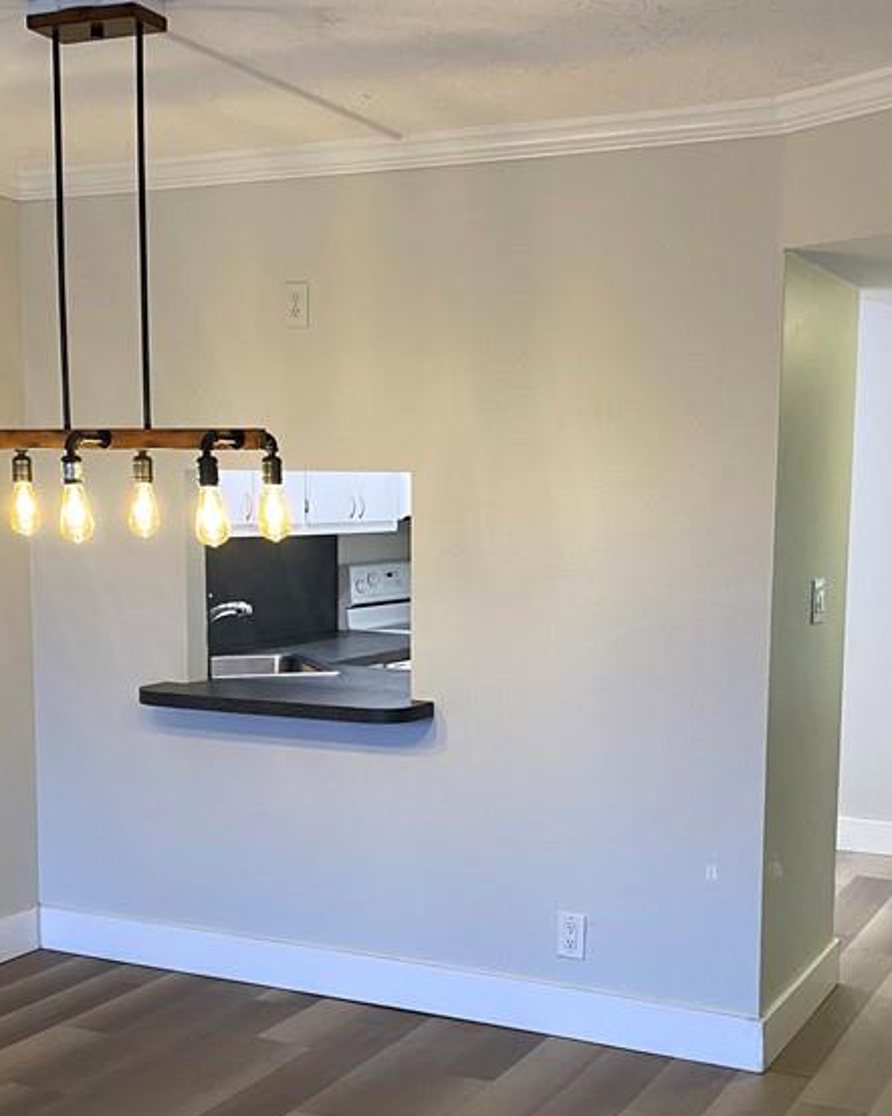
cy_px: 674
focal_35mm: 47
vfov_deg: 39.4
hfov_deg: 32.1
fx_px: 1552
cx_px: 464
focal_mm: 4.25
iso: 80
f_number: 1.8
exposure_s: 1/60
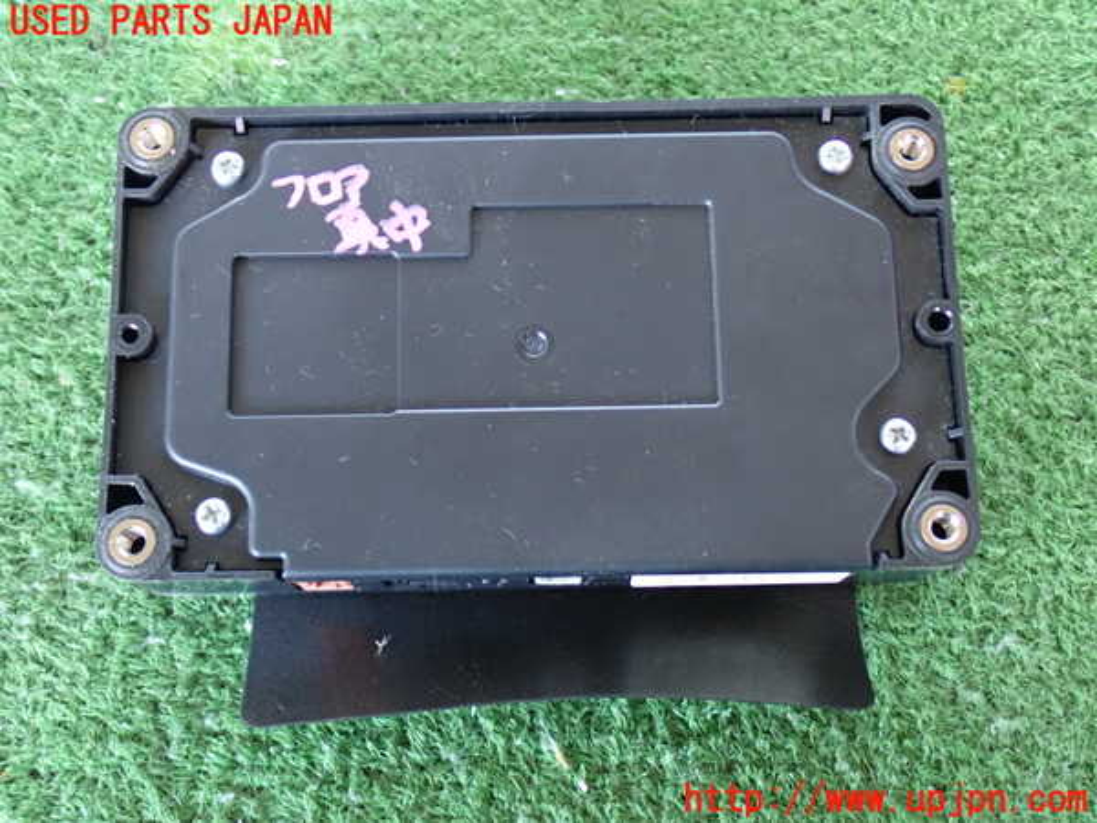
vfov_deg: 30.9
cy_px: 412
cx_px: 548
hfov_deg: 40.4
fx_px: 1489
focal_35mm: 47
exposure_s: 1/13
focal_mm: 8.4
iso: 800
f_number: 3.1
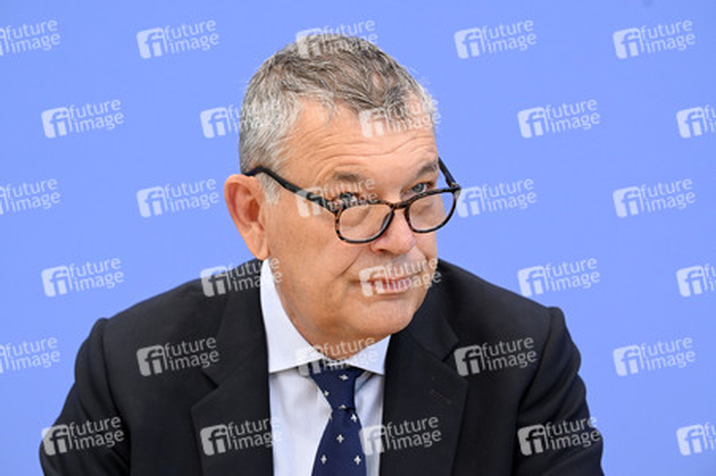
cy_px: 238
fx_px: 2782
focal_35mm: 140
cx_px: 358
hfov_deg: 14.7
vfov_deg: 9.8
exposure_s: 1/500
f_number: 5
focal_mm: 140
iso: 4000
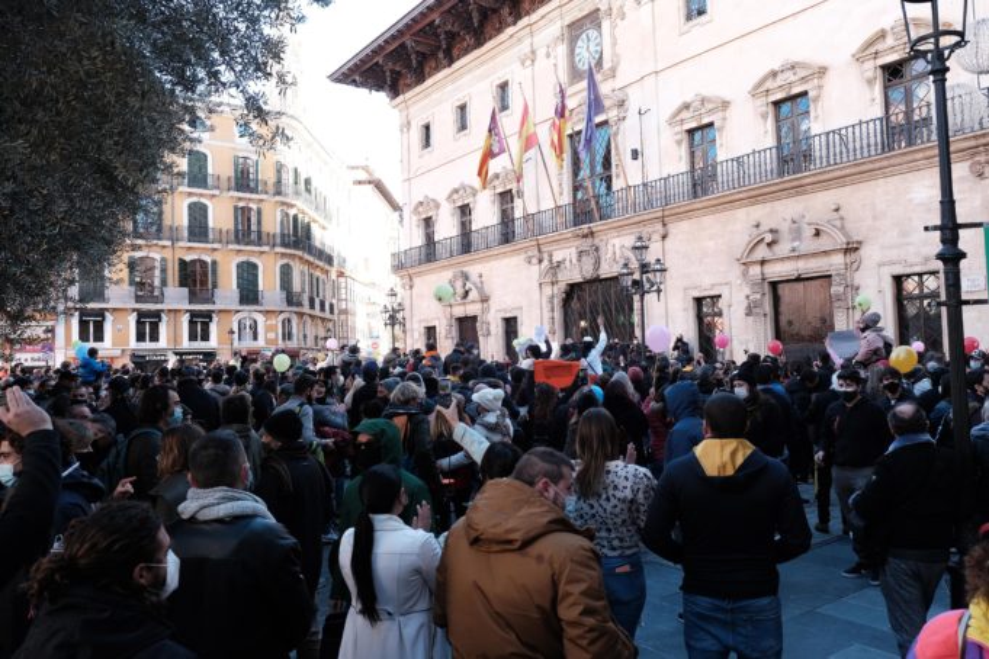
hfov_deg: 67.4
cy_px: 330
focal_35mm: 27
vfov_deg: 47.9
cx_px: 494
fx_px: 742
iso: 400
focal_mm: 18
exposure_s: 1/125
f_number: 5
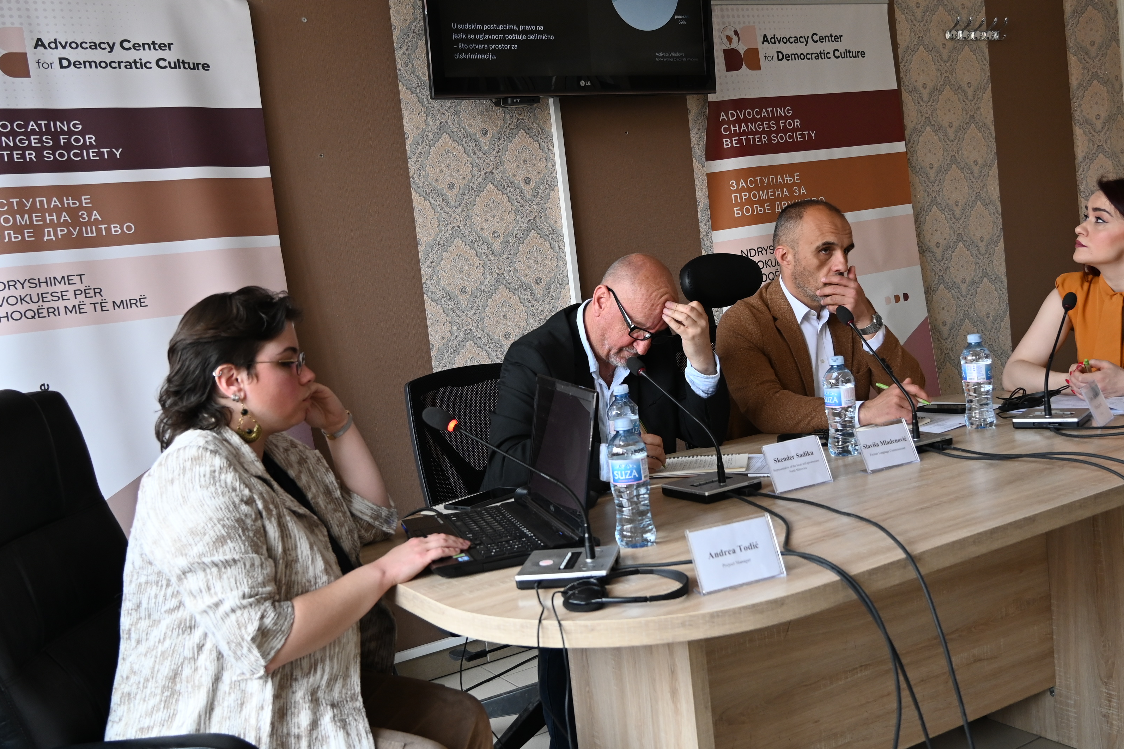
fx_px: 1197
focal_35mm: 38
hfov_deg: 50.3
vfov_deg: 34.8
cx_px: 588
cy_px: 353
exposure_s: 1/160
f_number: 3.5
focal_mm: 19.5
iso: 400
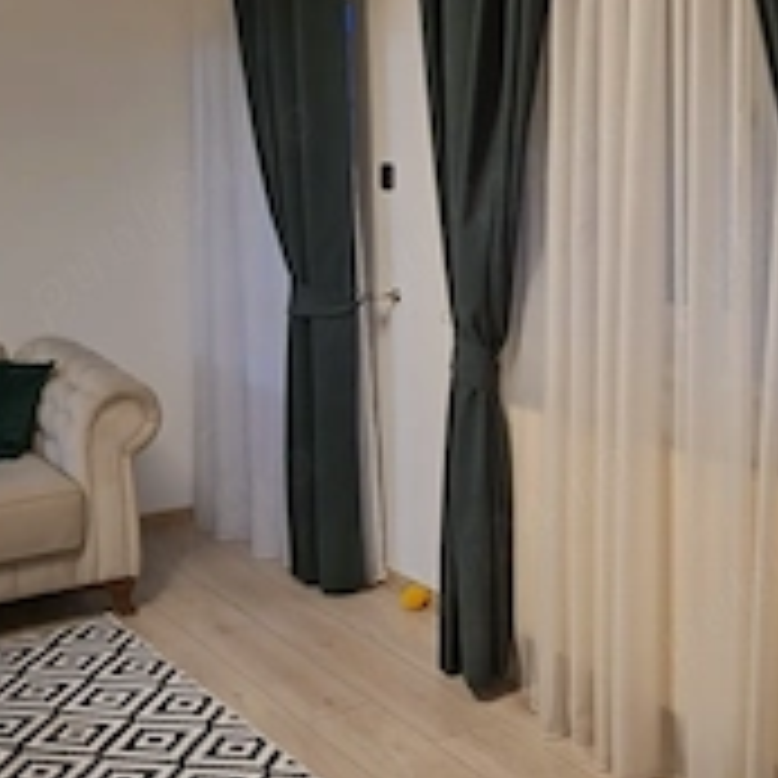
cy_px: 283
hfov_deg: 34.7
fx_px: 1195
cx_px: 643
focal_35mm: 47
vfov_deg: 35.8
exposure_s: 1/25
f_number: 1.8
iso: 500
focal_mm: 5.54
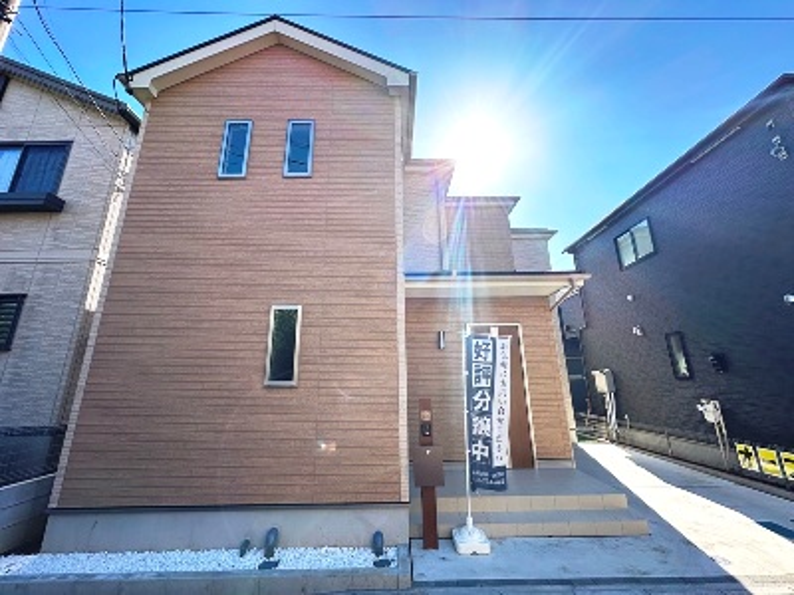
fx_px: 321
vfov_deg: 85.7
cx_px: 397
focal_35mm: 14
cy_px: 298
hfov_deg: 102.1
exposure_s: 1/932
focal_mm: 2.22
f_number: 2.2
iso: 40
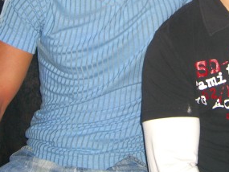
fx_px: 529
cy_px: 8
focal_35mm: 80
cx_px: 157
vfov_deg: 18.1
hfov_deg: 24.3
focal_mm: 7.9
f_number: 2.8
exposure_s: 1/60
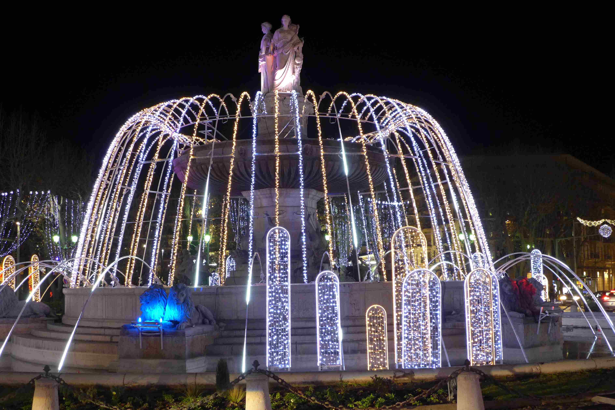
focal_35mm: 50
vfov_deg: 27.0
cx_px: 308
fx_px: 854
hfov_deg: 39.6
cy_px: 205
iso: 400
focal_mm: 9.8
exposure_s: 1/30
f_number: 2
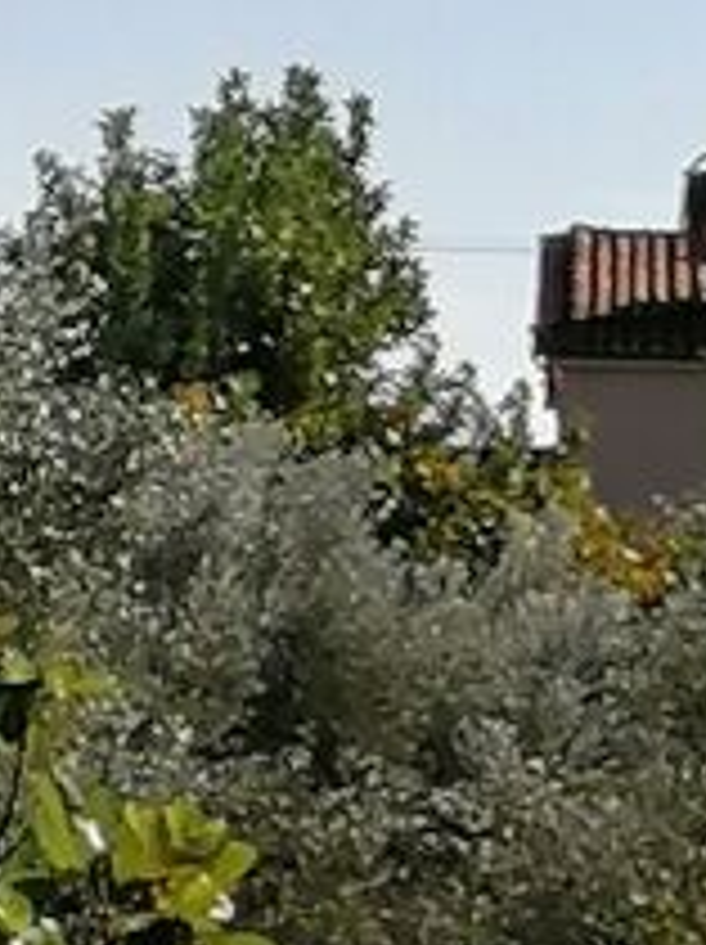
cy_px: 704
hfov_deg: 4.5
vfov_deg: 6.0
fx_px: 8938
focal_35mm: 328
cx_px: 531
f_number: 1.8
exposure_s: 1/2141
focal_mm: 4.75
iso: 50
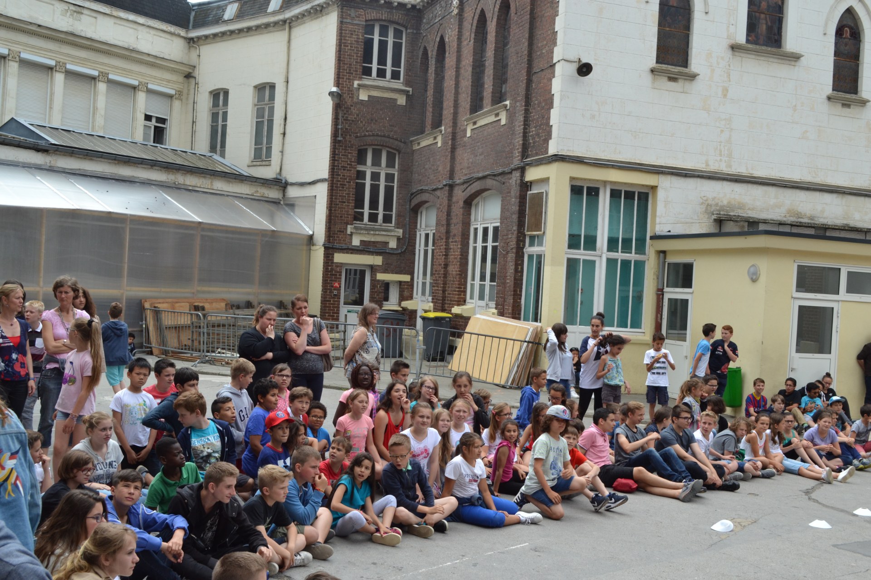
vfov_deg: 34.2
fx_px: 944
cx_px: 436
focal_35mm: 39
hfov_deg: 49.6
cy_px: 290
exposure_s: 1/250
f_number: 10
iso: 400
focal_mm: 26
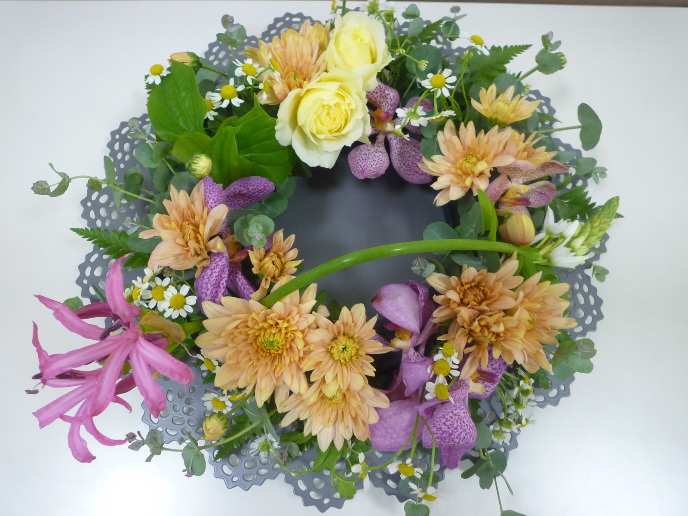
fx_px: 497
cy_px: 258
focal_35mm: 25
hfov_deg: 69.4
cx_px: 344
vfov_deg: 54.9
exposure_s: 1/30
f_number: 2.8
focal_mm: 4.4
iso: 160
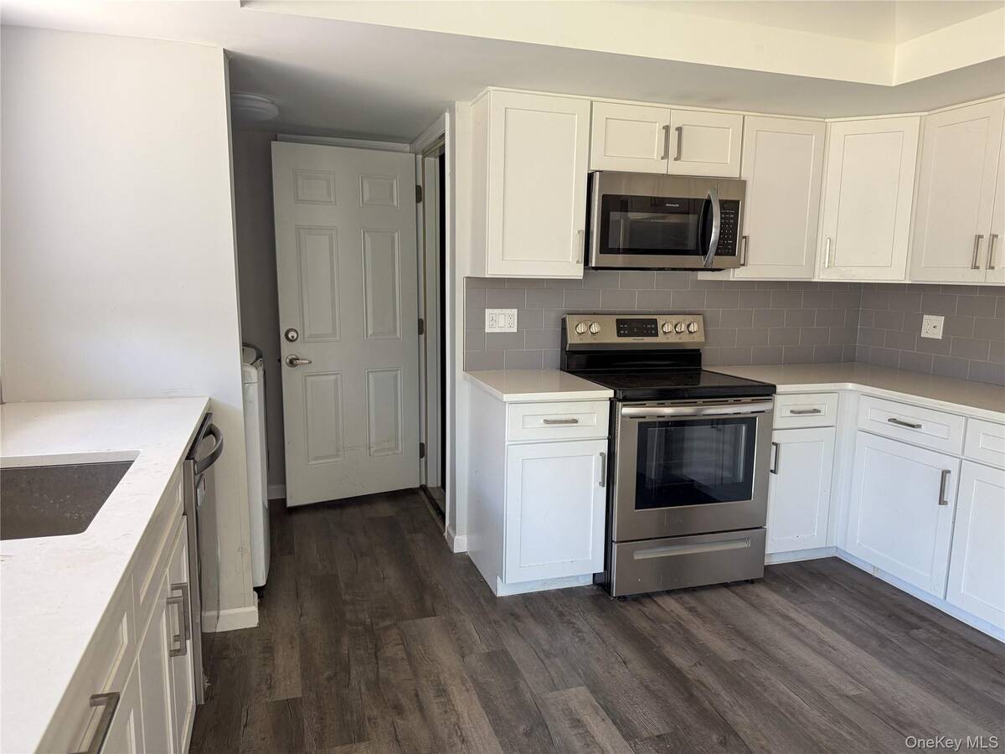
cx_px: 502
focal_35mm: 24
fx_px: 697
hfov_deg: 71.6
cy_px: 377
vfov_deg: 56.8
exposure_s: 1/110
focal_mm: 6.76
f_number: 1.8
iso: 200
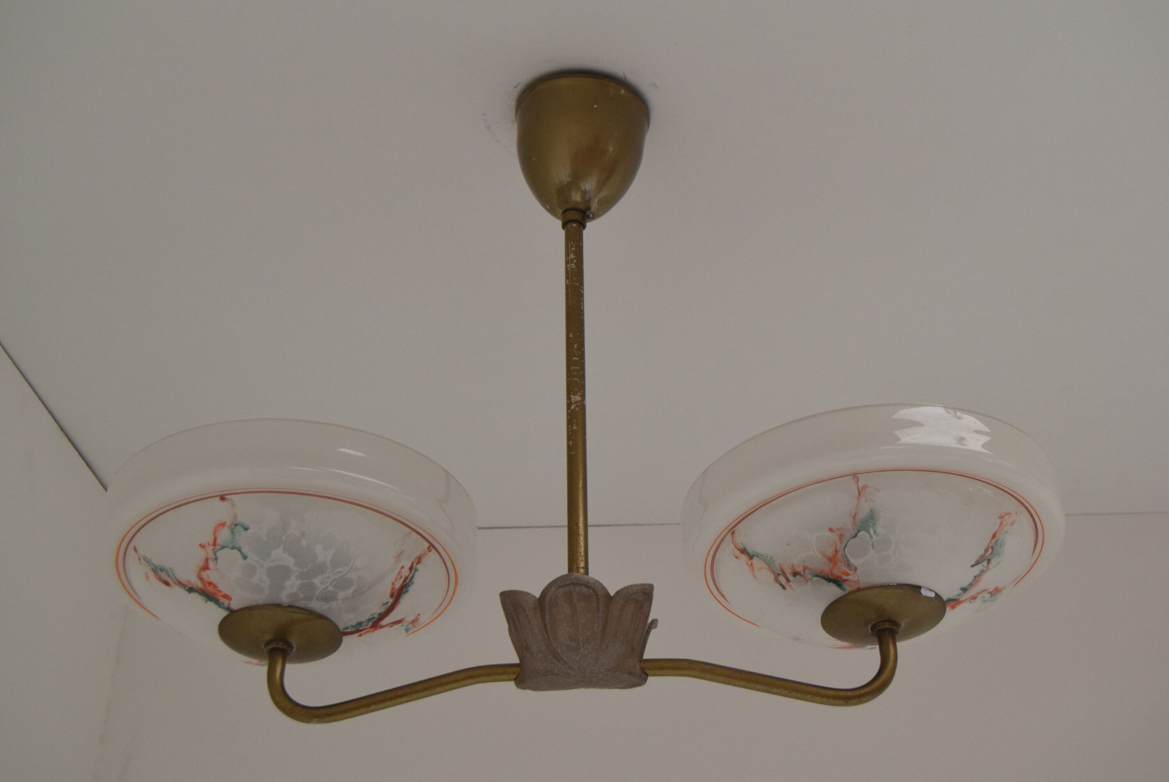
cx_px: 584
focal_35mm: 57
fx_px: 1852
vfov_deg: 23.8
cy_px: 391
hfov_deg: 35.0
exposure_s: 1/160
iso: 1600
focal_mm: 38
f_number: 6.3
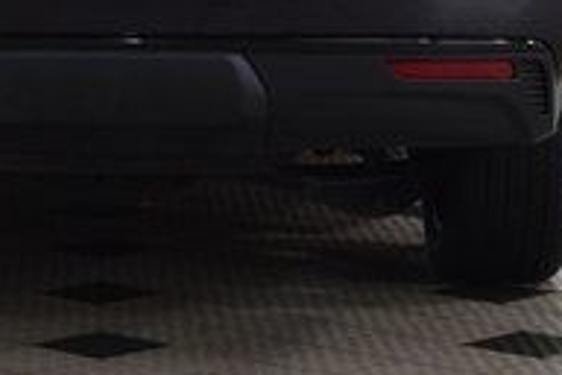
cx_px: 114
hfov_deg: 11.4
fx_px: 2810
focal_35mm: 180
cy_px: -130
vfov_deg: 7.5
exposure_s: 1/60
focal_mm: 36
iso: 1600
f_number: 5.6
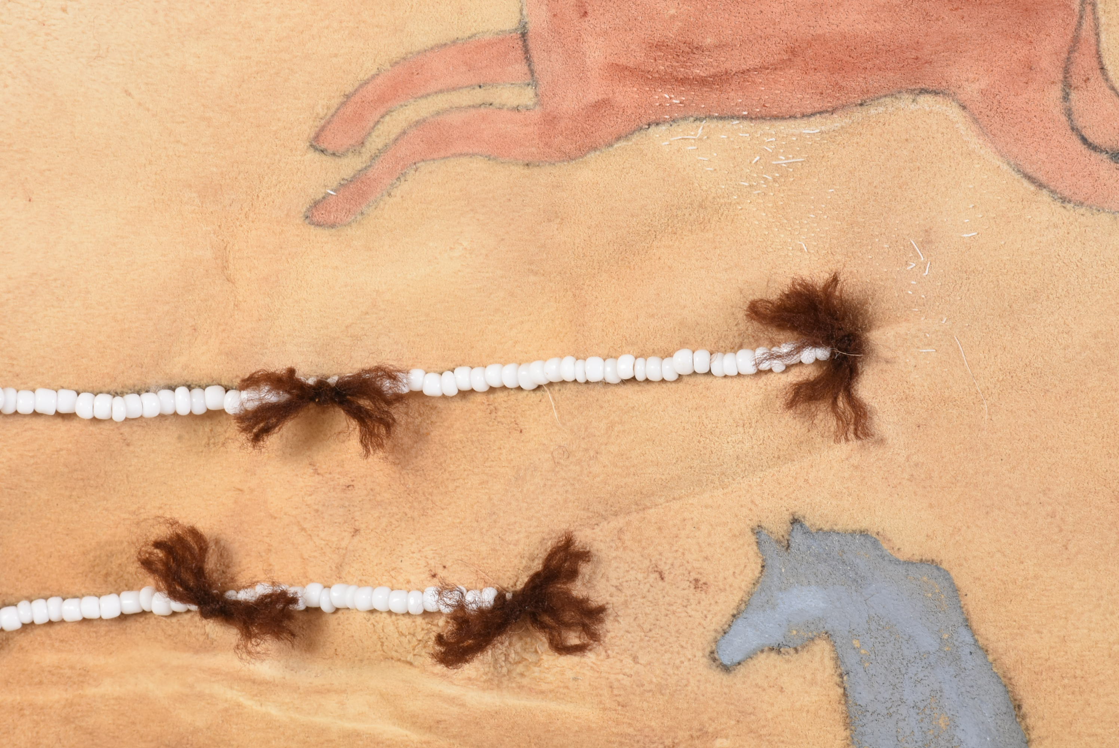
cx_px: 560
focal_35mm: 210
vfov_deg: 6.6
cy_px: 374
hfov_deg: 9.8
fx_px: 6532
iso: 400
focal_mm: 140
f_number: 20
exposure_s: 1/125
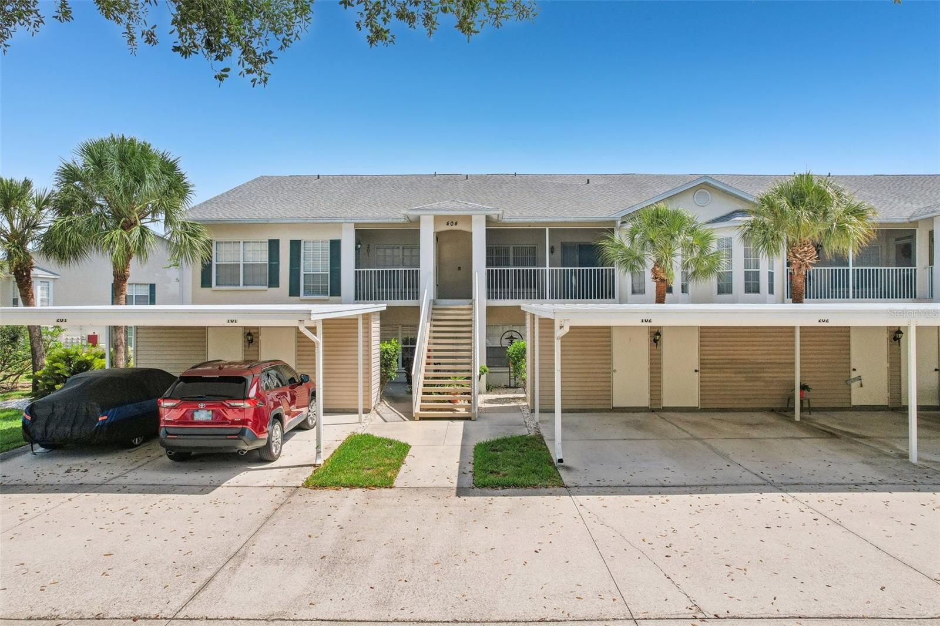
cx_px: 470
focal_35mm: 22
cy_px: 313
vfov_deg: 57.2
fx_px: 574
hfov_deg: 78.6
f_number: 2.8
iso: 100
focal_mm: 8.4
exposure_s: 1/3200
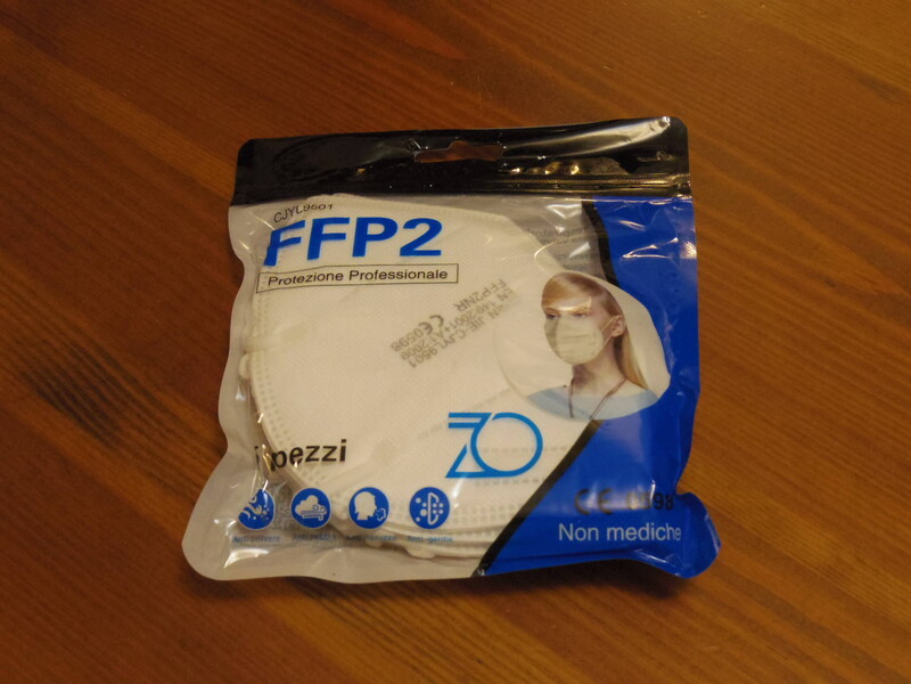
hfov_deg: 38.2
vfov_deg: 29.1
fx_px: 1316
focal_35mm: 50
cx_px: 456
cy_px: 342
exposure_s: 1/80
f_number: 3.5
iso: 1250
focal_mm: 9.1
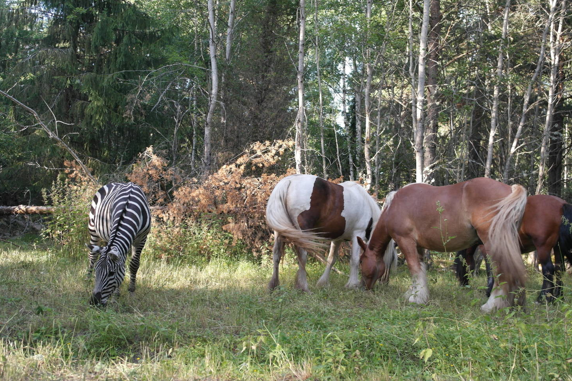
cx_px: 306
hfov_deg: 44.5
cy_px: 180
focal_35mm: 44
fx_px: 699
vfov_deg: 30.5
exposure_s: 1/100
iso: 200
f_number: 4
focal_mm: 26
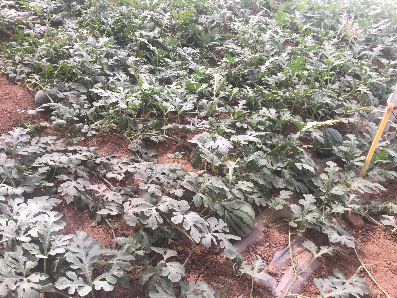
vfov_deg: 48.2
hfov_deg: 61.7
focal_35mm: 29
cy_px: 149
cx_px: 198
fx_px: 333
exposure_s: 1/100
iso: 40
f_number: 2.2
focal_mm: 4.15
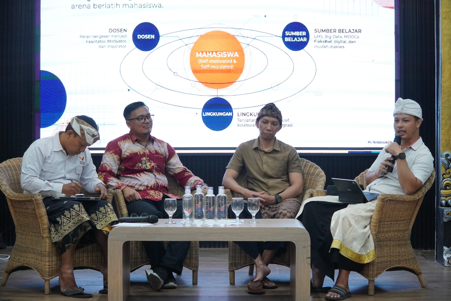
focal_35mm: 84
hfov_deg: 24.2
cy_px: 150
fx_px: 1052
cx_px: 226
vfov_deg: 16.3
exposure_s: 1/250
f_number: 4
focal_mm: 56
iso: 1600
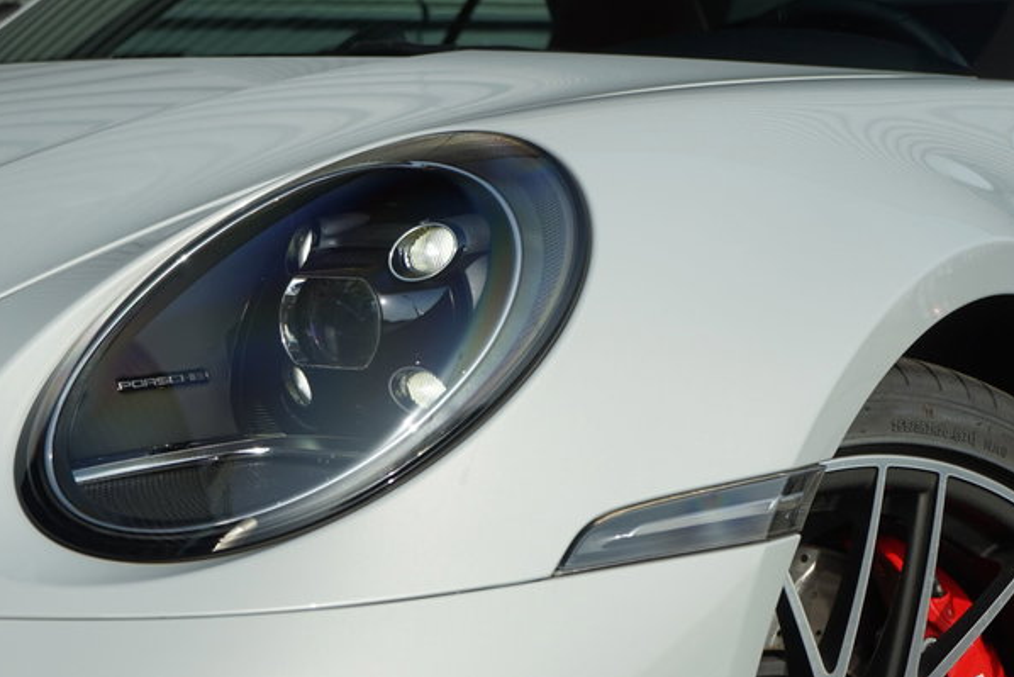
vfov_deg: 15.4
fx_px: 2507
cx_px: 261
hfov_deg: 22.7
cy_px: 345
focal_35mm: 89
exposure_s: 1/250
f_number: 6.3
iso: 100
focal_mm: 52
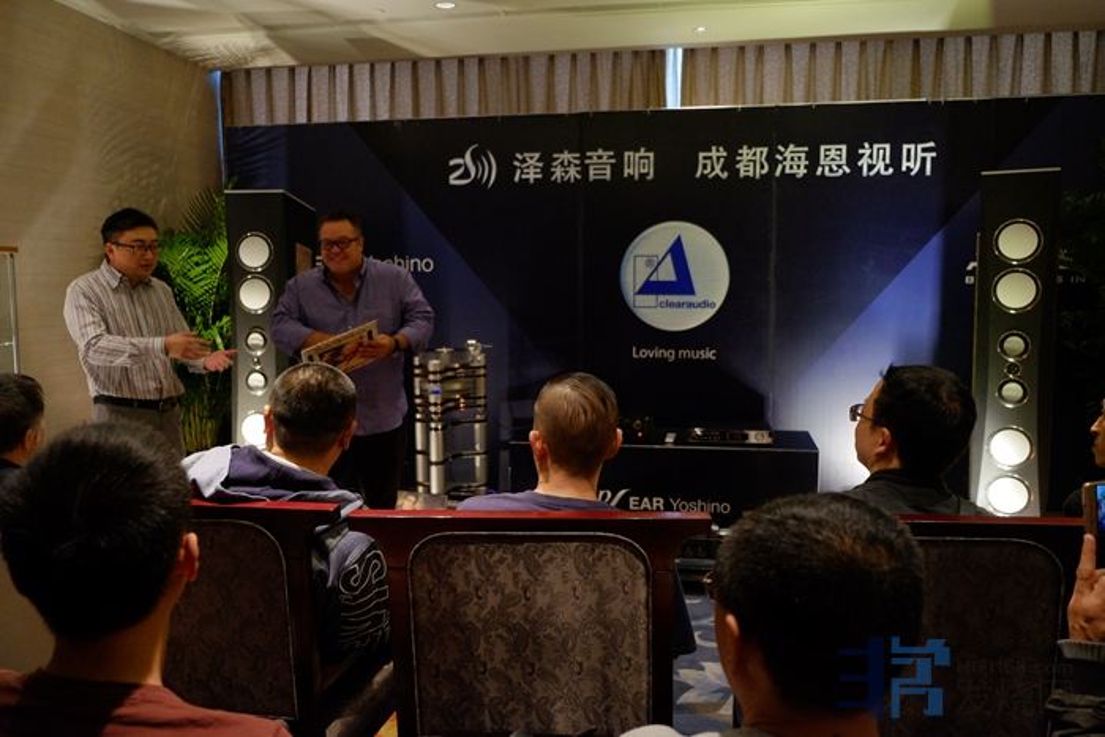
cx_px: 552
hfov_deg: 65.5
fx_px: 860
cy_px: 368
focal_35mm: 28
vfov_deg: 46.4
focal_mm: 18.8
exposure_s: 1/125
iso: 2500
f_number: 2.8
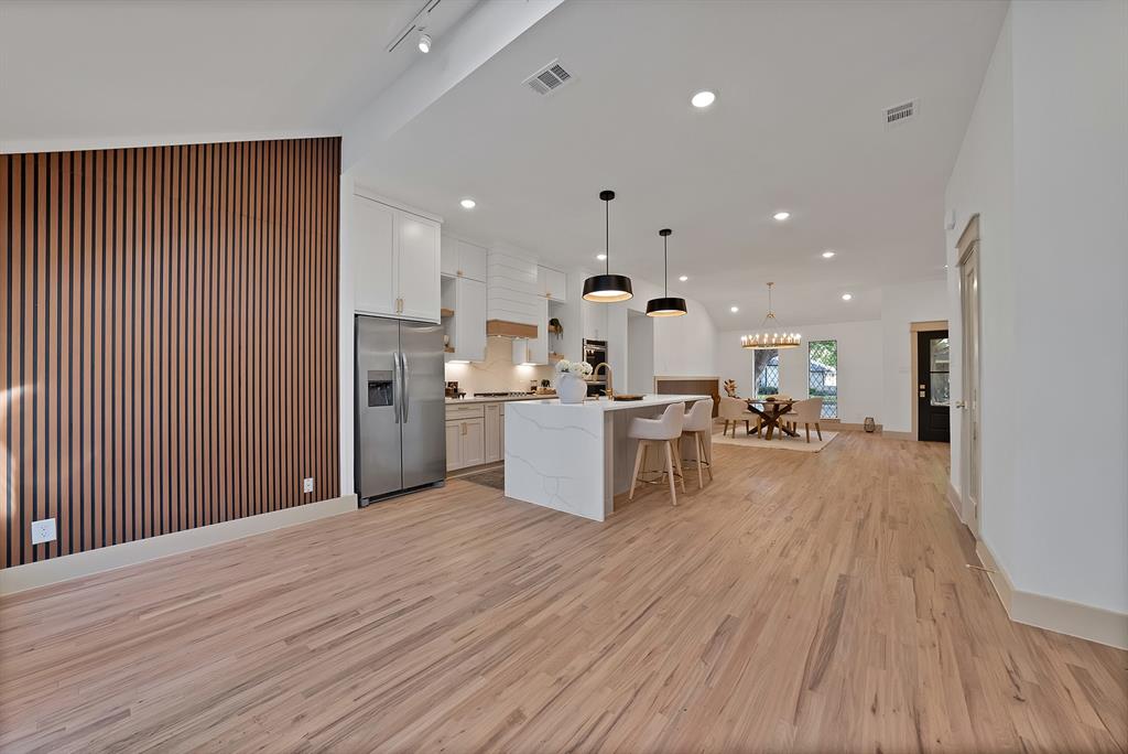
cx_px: 564
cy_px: 377
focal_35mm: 12
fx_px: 376
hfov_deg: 112.6
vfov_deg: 90.1
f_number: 7.1
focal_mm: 12
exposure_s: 1/25
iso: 2000
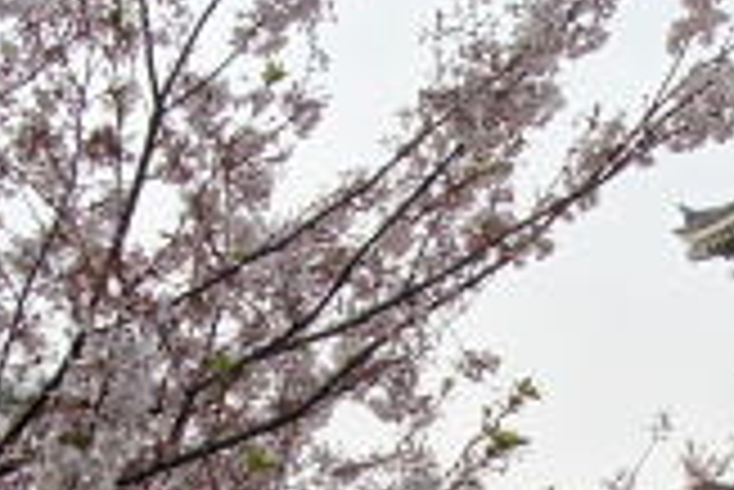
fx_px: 3061
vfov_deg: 9.0
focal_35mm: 150
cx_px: 896
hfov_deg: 13.3
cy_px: 632
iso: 100
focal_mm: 24
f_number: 7.1
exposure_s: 1/125
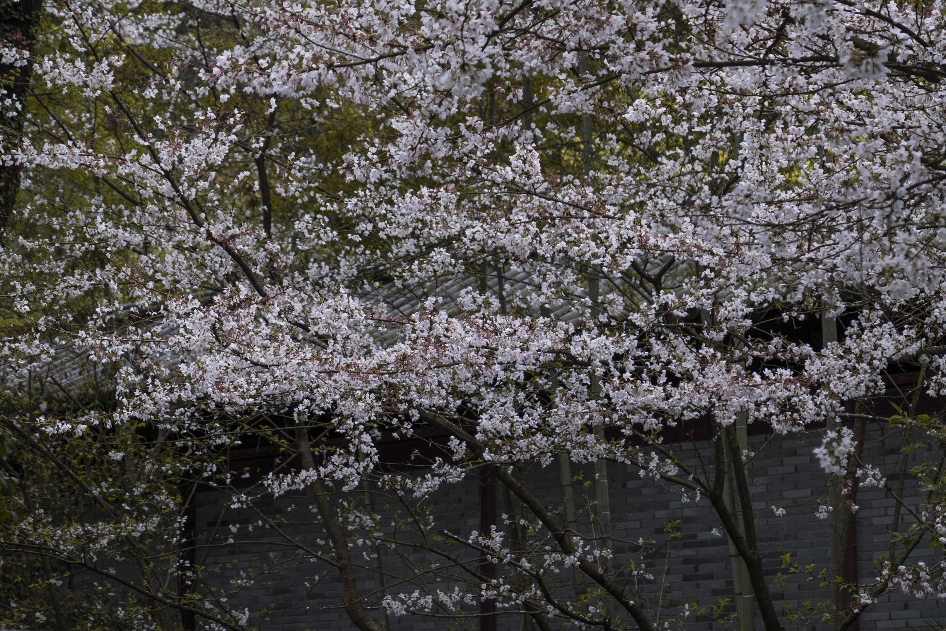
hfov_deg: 18.3
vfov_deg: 12.2
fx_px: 2943
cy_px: 316
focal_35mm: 112
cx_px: 473
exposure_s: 1/125
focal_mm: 74.4
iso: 320
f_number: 5.6
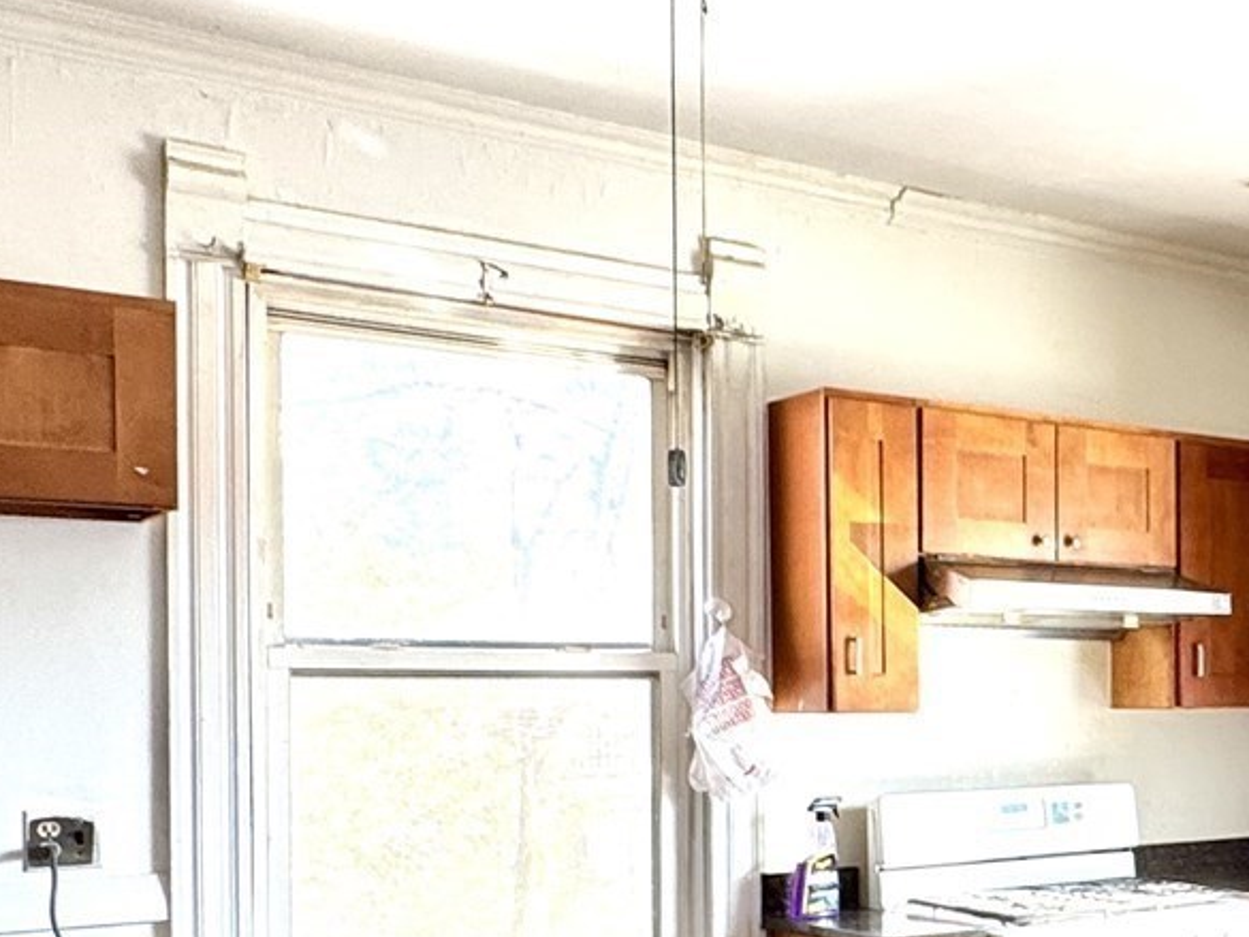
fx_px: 1768
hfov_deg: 32.8
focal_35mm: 49
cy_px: 706
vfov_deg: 29.2
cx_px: 1454
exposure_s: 1/99
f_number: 2.2
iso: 50
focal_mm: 2.22
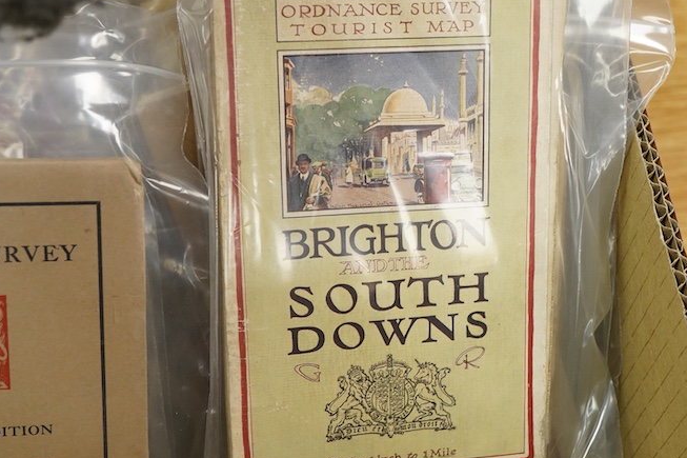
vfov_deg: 21.9
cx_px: 403
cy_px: 206
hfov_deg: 32.3
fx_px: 1183
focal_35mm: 62
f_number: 8
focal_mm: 30
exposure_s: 1/125
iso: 1250
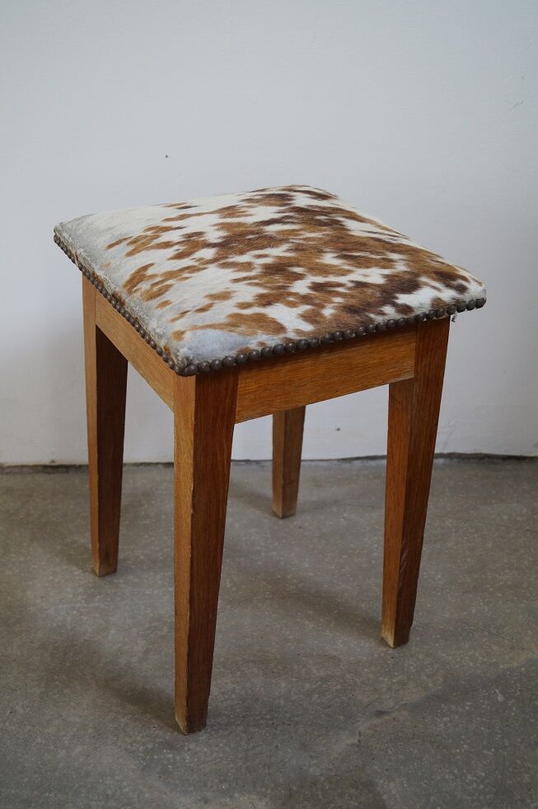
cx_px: 269
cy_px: 404
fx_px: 876
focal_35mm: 39
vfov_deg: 49.6
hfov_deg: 34.1
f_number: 4
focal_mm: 26
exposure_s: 1/60
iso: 400
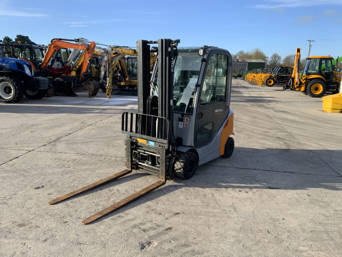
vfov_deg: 48.2
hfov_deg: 61.7
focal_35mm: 29
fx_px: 287
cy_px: 128
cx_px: 171
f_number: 1.8
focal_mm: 3
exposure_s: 1/883
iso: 16
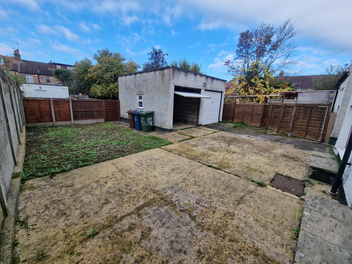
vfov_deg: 89.9
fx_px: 132
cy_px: 132
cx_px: 176
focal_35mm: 13
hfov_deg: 106.2
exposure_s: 1/912
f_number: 2.2
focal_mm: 2.2
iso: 50
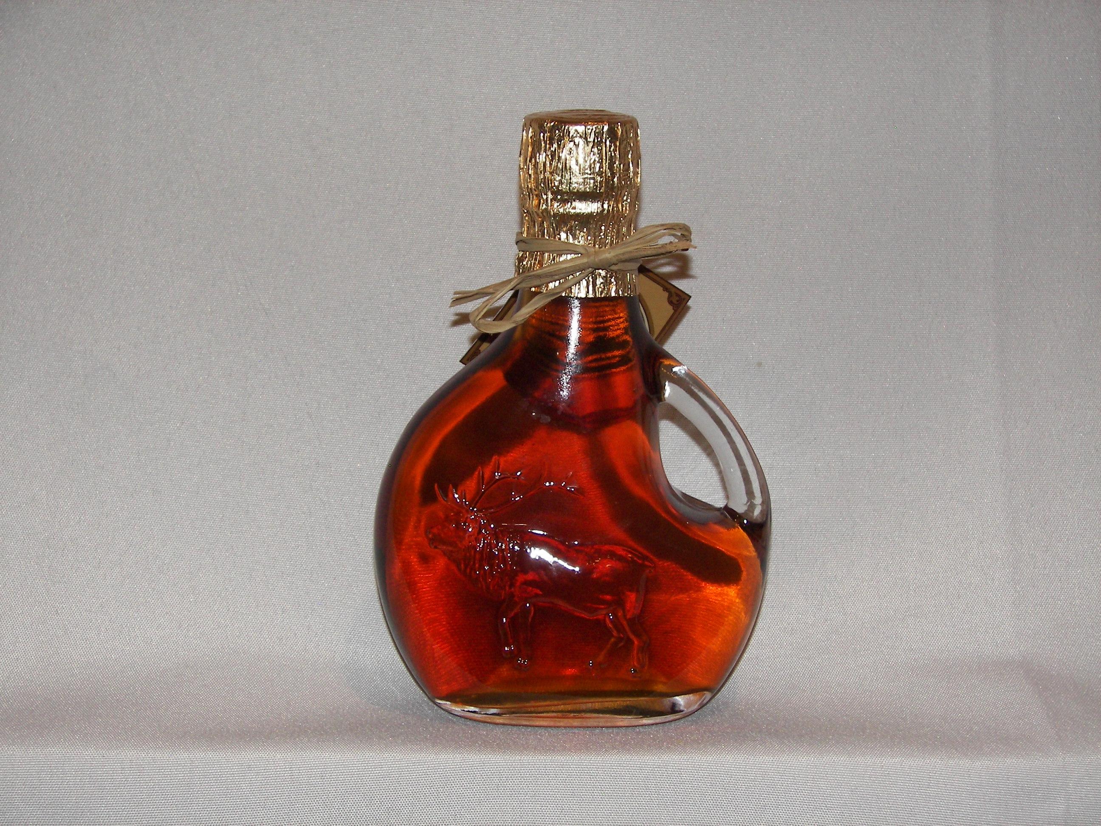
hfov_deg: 23.0
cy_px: 413
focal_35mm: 85
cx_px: 550
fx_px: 2704
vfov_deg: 17.4
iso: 100
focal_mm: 14.1
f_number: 2.8
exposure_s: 1/40
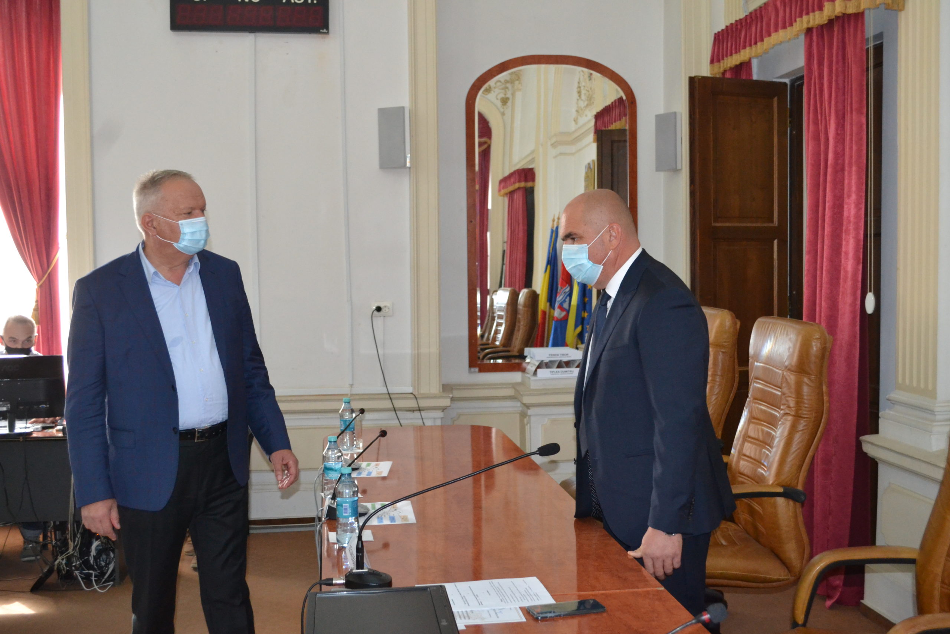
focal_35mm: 39
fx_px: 1029
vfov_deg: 34.2
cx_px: 475
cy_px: 317
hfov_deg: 49.6
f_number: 4.2
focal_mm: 26
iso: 2200
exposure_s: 1/60
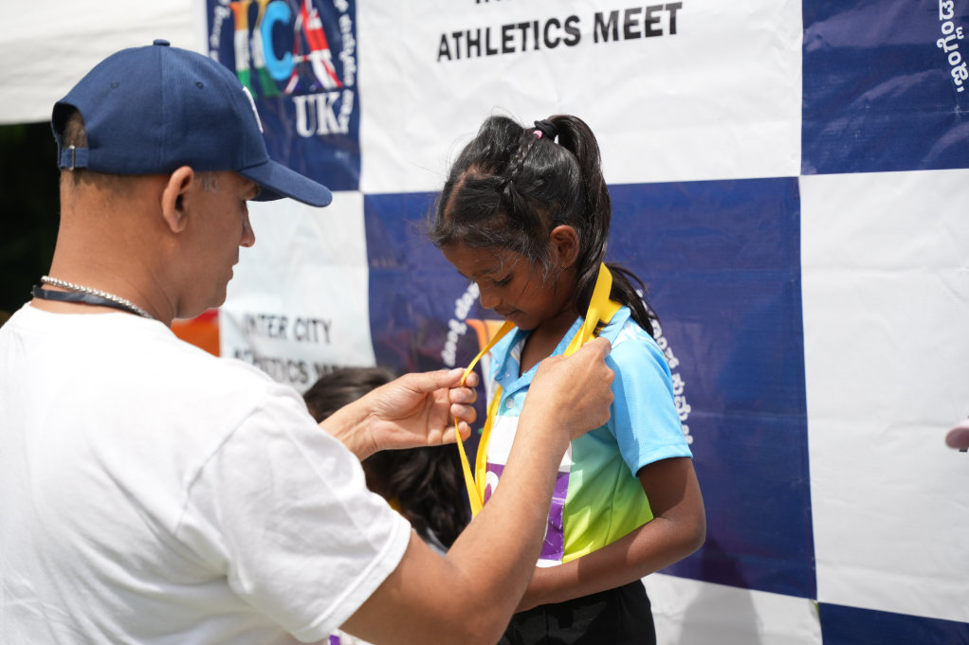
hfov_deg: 30.2
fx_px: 1798
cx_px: 484
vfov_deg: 20.4
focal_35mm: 67
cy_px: 322
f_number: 2.8
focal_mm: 66.8
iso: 250
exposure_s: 1/4000
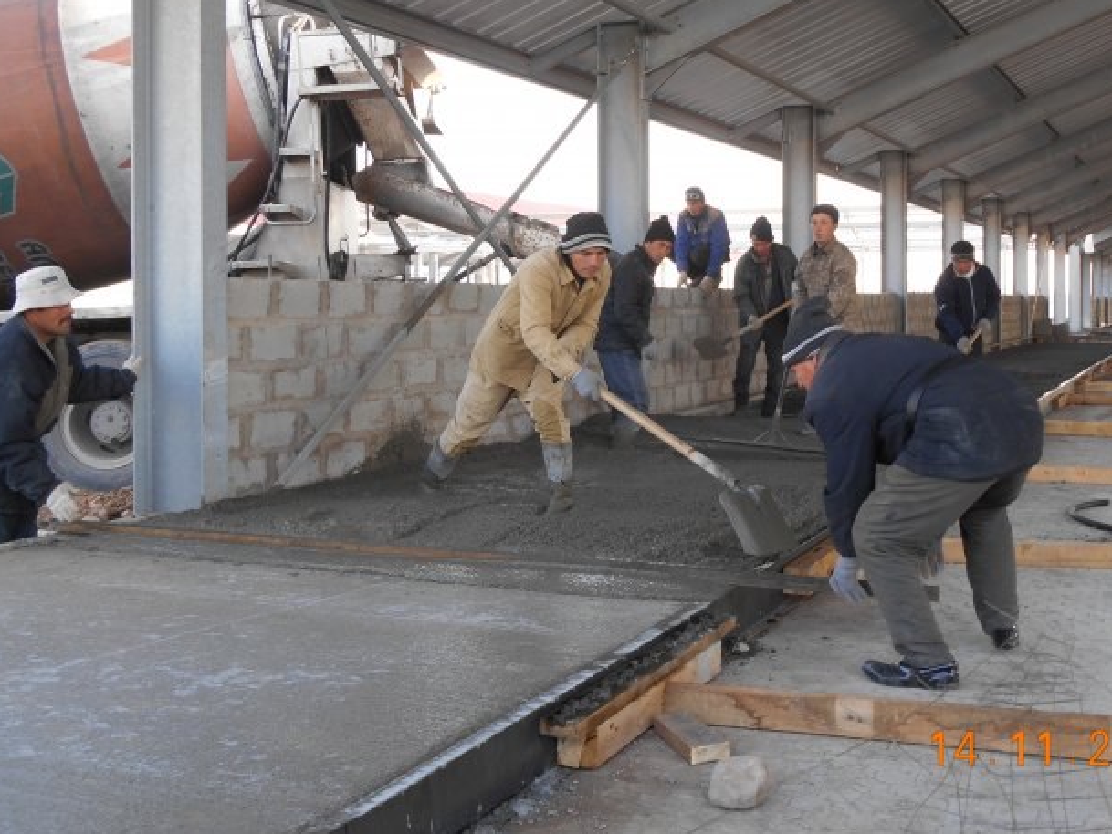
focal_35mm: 46
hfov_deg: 40.9
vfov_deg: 31.4
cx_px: 696
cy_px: 307
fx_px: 1478
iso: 80
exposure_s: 1/50
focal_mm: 6.3
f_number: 3.7
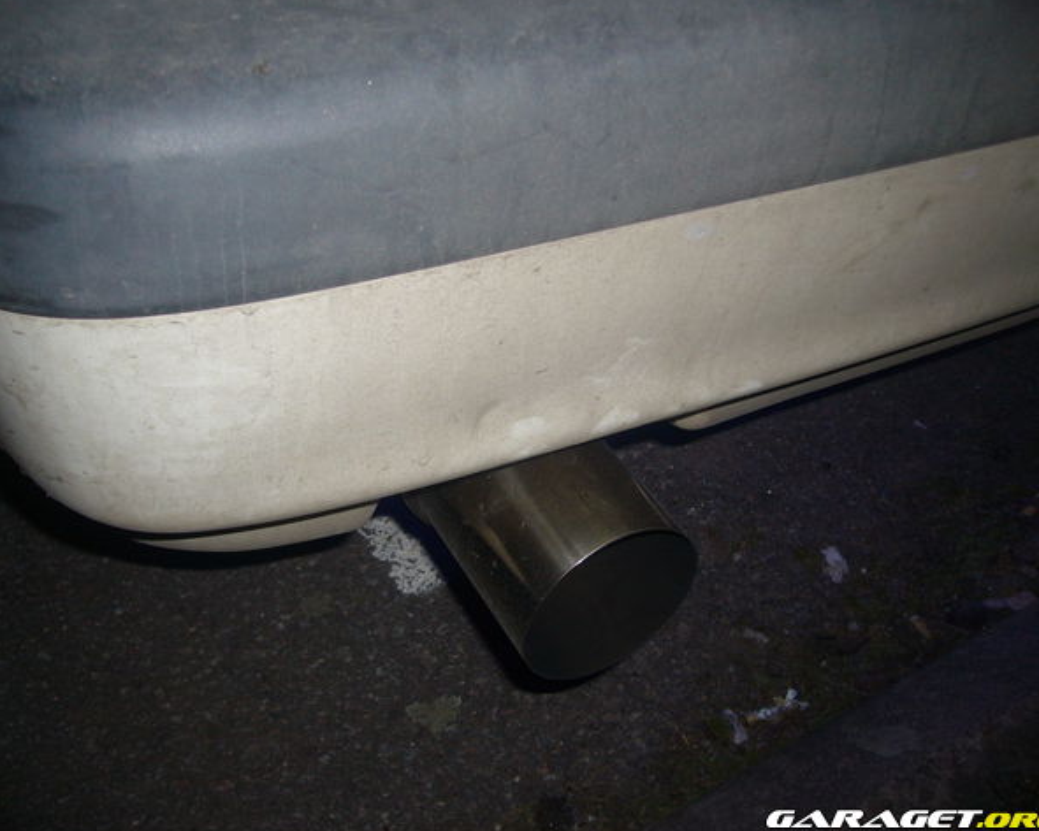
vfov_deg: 40.1
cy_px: 415
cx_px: 505
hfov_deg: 49.1
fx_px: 1138
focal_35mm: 37
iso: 100
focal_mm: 5.8
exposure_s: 1/60
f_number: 2.8
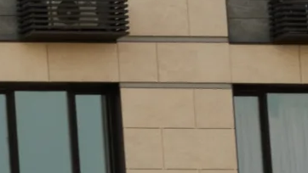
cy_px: -317
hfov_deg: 2.4
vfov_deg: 1.4
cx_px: -713
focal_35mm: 888
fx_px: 7255
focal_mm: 80
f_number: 10
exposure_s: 1/160
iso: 125
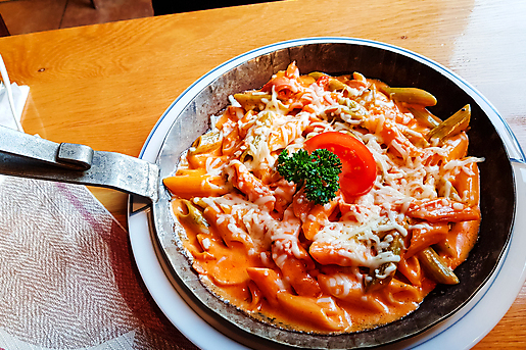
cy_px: 189
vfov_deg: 46.3
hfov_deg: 65.5
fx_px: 409
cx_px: 268
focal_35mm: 28
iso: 80
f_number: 1.7
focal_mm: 4.2
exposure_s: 1/50
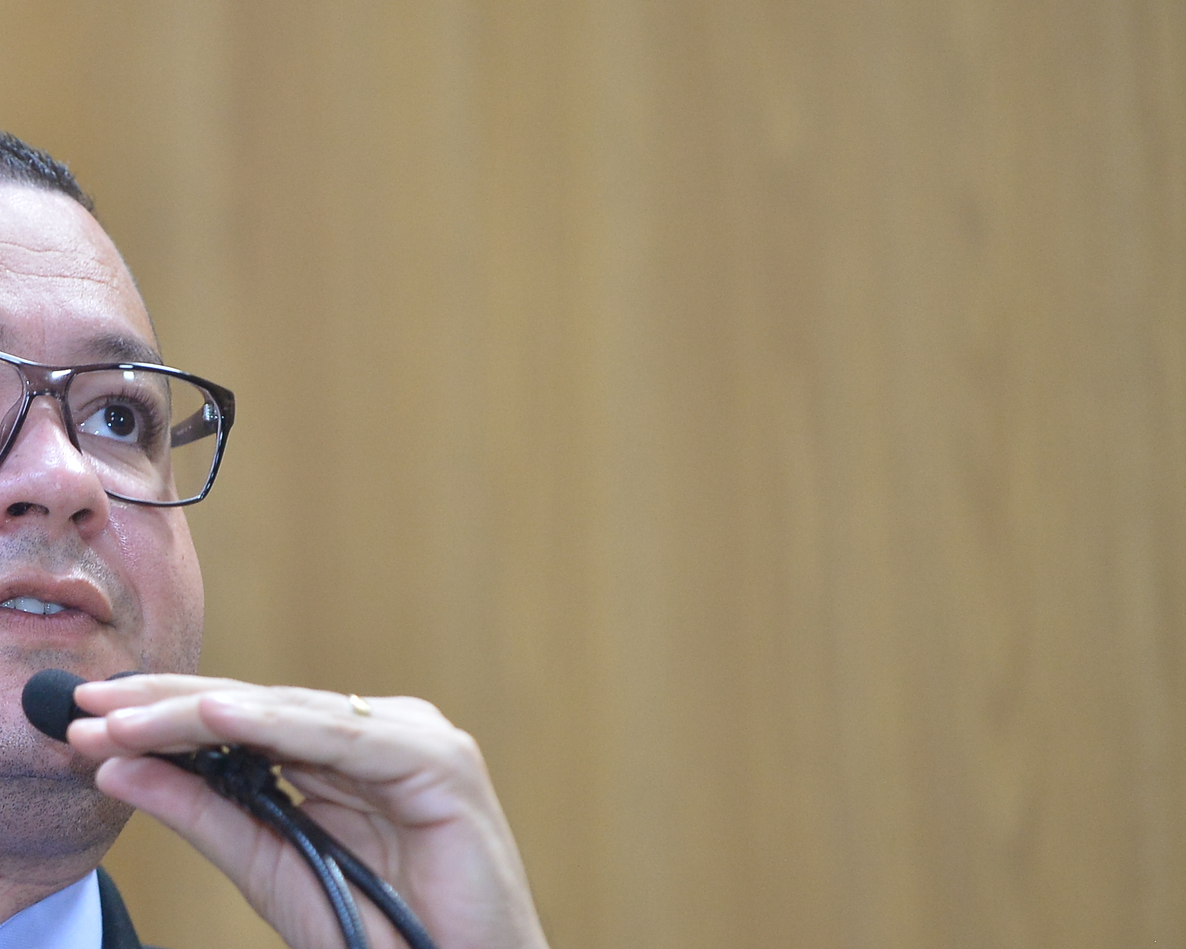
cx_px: -12
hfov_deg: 6.0
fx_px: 11375
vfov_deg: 4.8
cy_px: 575
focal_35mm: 324
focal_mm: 170
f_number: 2.8
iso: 3200
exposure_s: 1/320
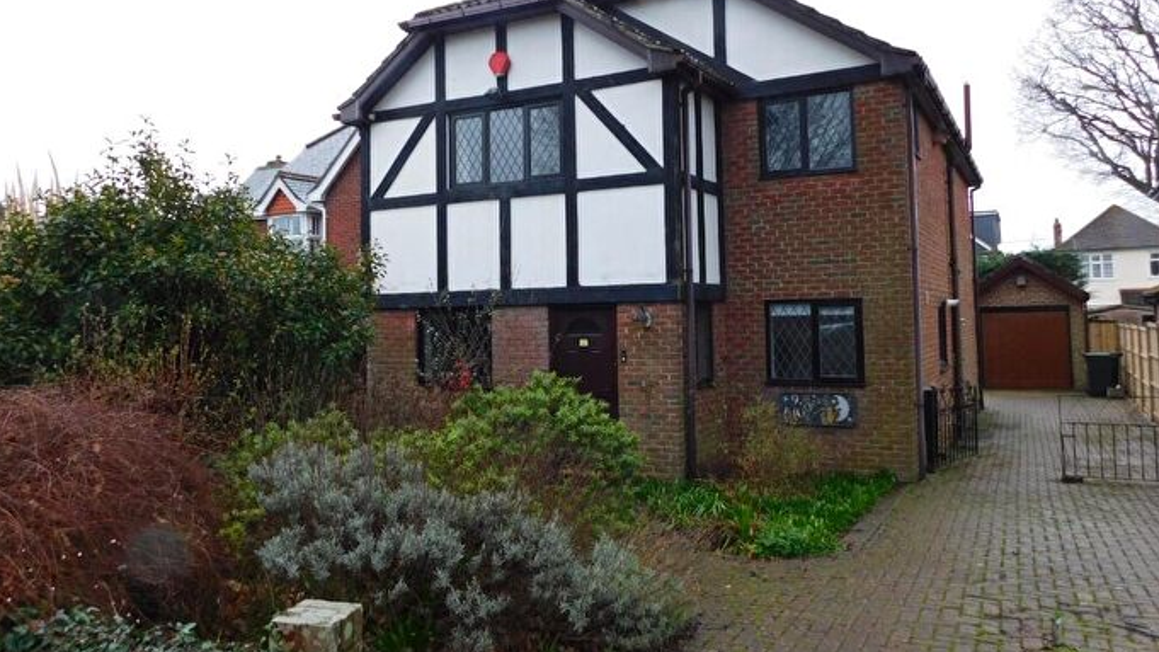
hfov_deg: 67.9
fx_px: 860
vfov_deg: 41.3
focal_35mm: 28
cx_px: 589
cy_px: 261
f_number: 3.1
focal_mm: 4.5
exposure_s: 1/60
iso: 125
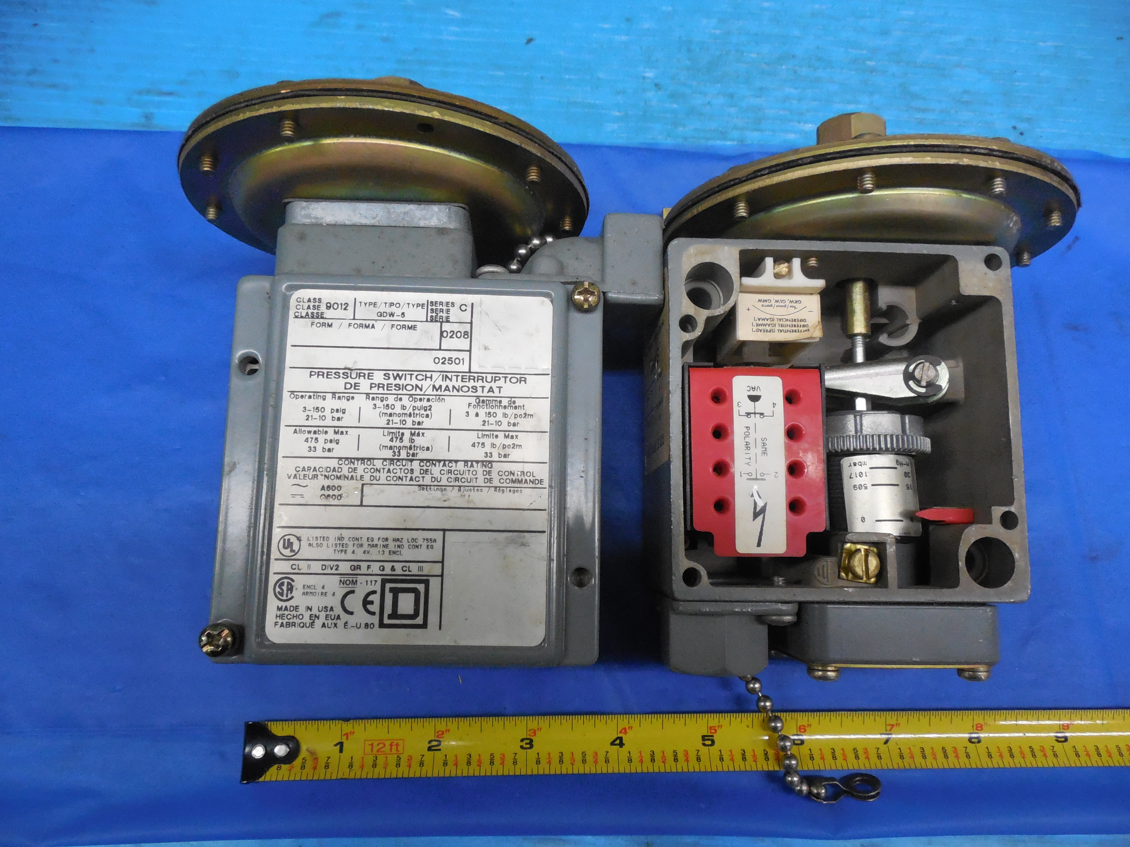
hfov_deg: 69.4
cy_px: 424
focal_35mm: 25
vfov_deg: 54.9
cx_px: 565
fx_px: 816
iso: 800
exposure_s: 1/125
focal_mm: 4.5
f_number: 3.3
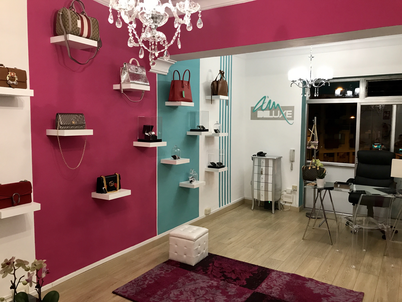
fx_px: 325
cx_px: 201
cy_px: 151
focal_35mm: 28
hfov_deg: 63.4
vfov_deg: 49.7
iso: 64
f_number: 1.8
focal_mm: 3.99
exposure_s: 1/17
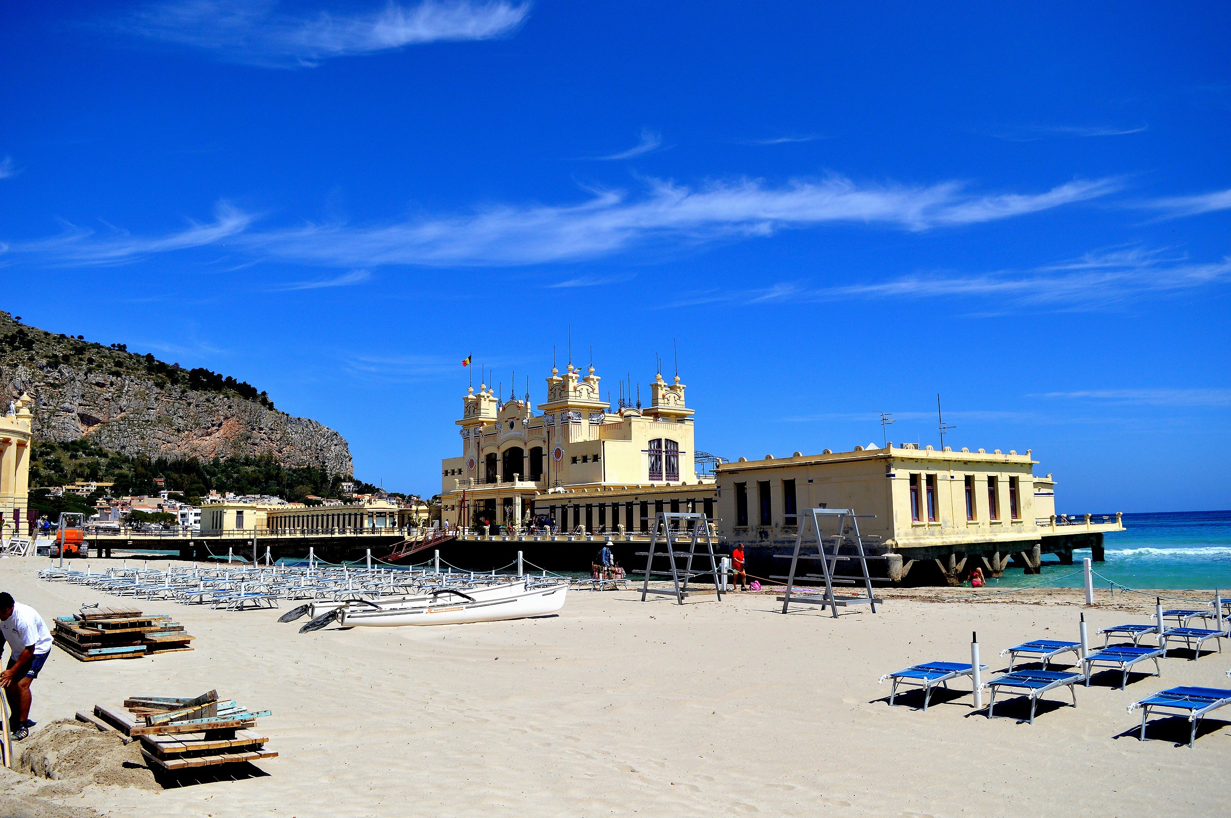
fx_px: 922
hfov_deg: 67.4
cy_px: 409
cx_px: 616
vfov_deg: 47.8
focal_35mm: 27
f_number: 5.6
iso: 400
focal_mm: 18
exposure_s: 1/4000
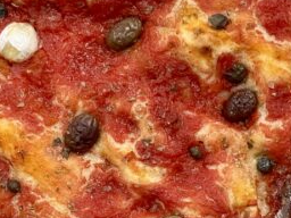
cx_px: 159
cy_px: 215
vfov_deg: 8.2
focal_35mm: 180
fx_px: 1513
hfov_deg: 11.0
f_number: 1.78
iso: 200
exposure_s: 1/50
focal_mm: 6.76
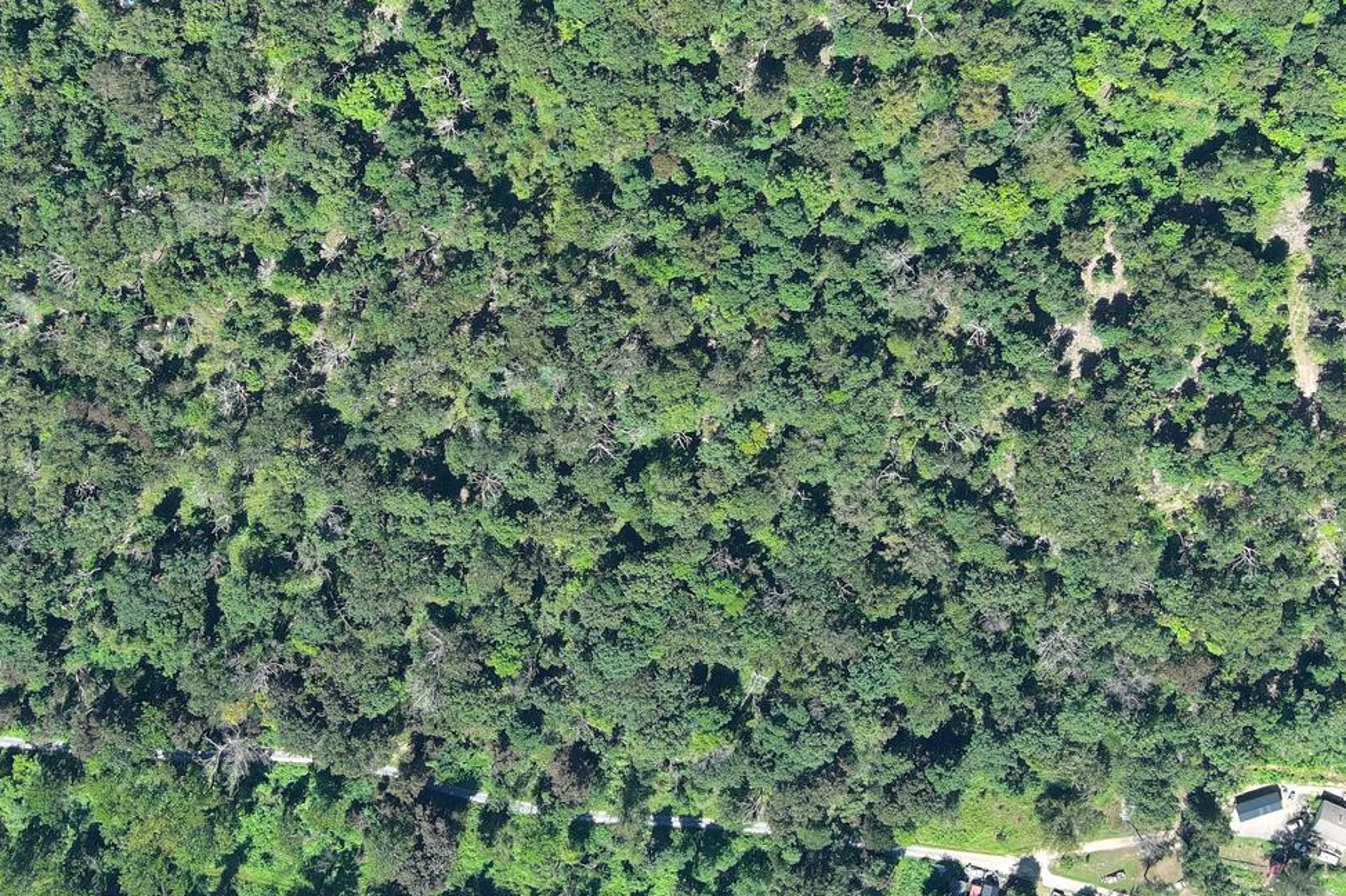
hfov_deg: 32.9
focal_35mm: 61
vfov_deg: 22.2
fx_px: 2280
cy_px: 347
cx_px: 600
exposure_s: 1/366
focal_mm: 10.57
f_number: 2.8
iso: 100
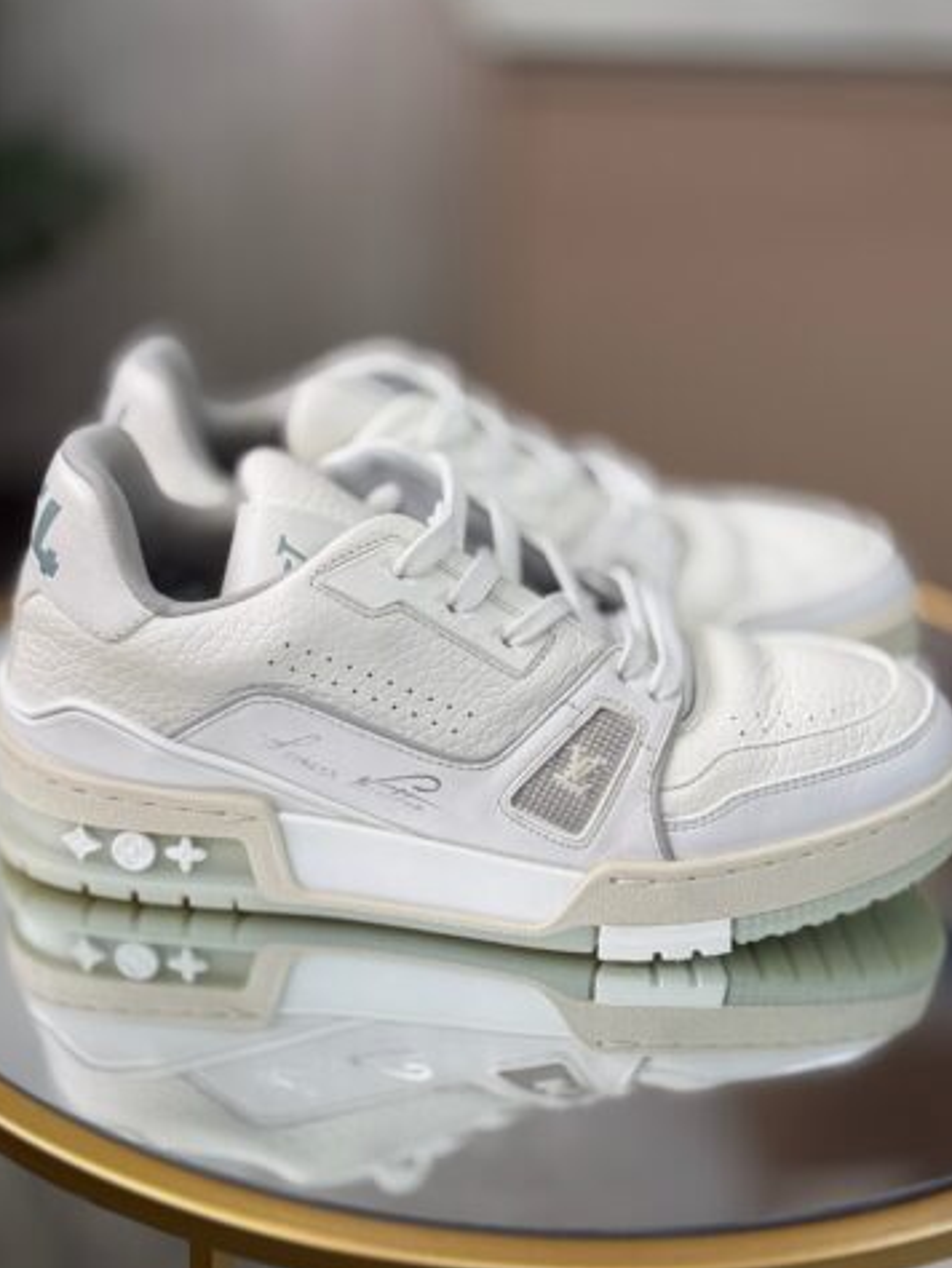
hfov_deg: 27.0
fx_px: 1978
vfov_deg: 35.5
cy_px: 651
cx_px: 439
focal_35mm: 54
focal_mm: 6.76
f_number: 1.78
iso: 64
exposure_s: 1/122
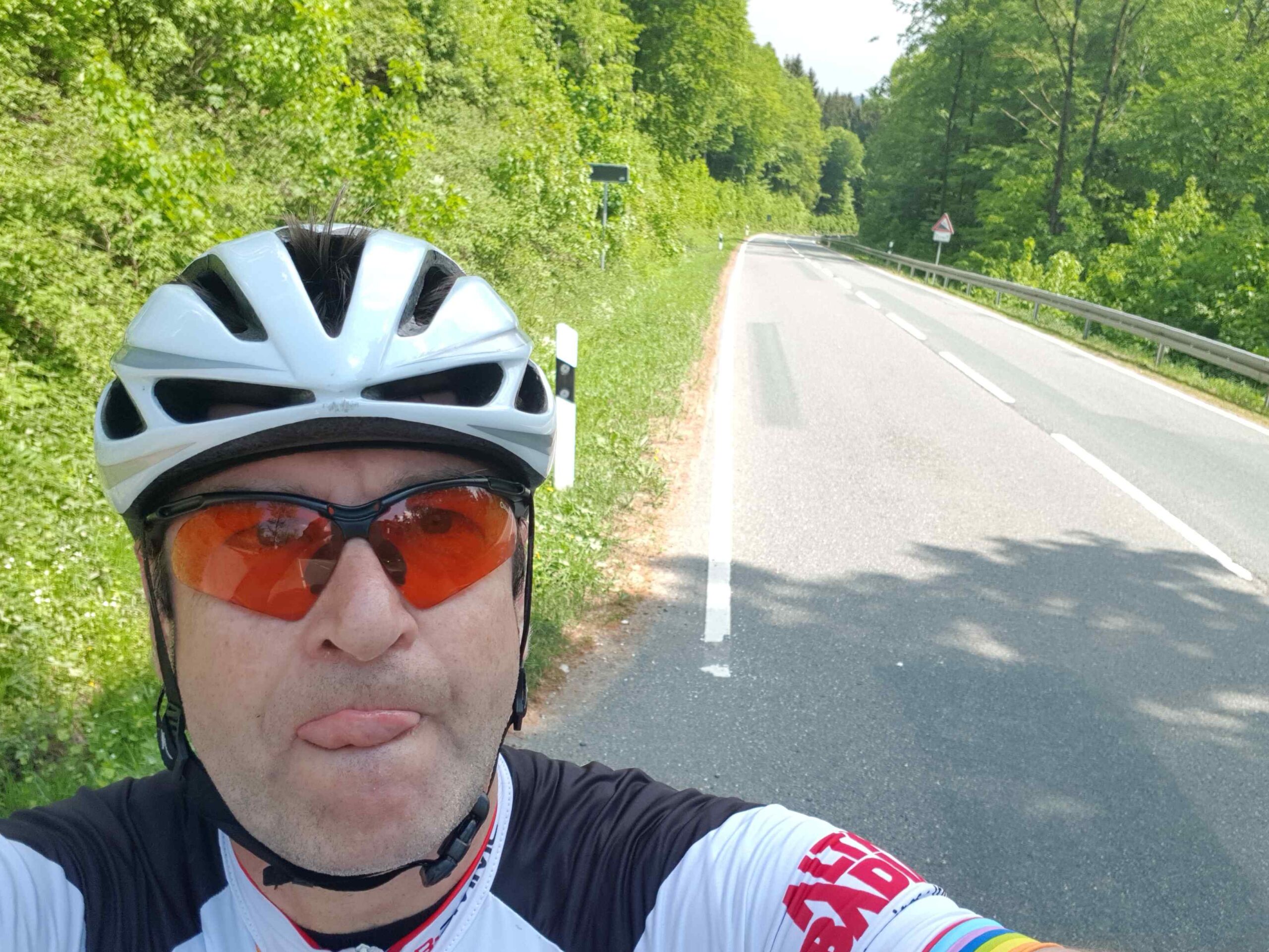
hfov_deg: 69.4
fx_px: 916
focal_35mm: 25
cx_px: 634
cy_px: 476
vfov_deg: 54.9
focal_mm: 2.95
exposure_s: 1/574
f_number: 1.7
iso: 40
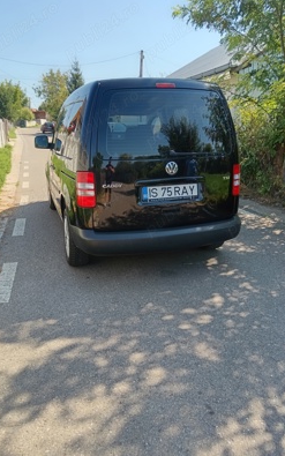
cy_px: 226
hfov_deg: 43.2
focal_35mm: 29
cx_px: 142
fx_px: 360
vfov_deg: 64.6
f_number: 1.9
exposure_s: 1/282
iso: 100
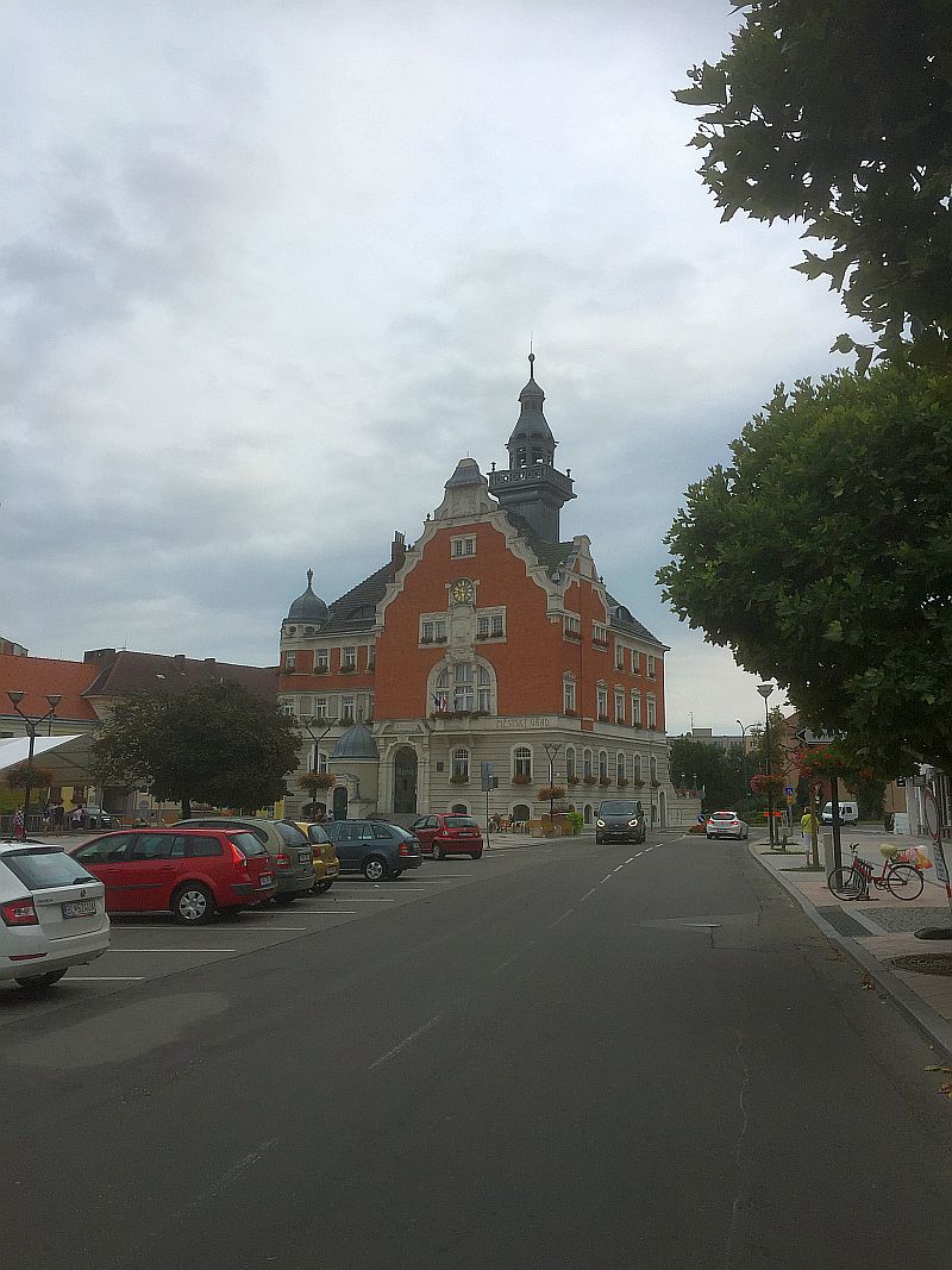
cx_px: 476
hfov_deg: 48.2
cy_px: 635
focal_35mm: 29
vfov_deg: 61.7
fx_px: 1064
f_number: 2.2
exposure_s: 1/1041
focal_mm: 4.15
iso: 32
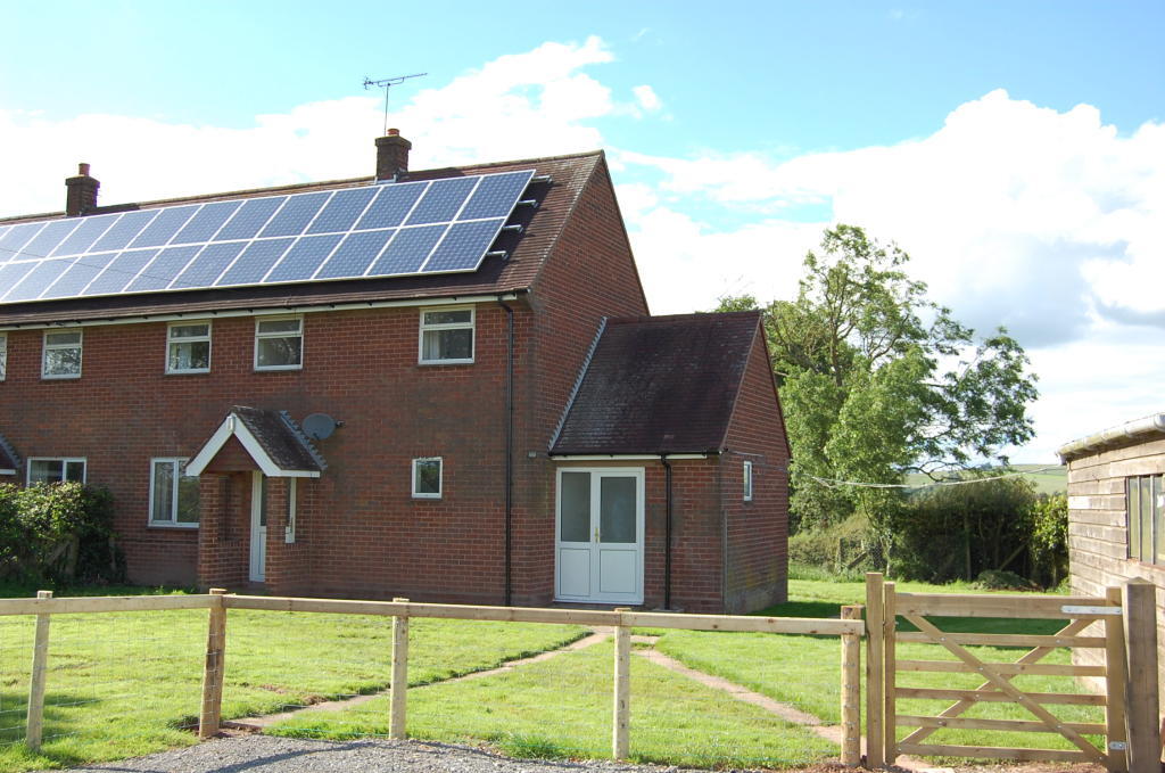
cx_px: 582
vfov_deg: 36.7
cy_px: 386
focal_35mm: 36
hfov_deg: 53.2
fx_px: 1163
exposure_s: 1/500
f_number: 5.6
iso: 320
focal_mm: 24
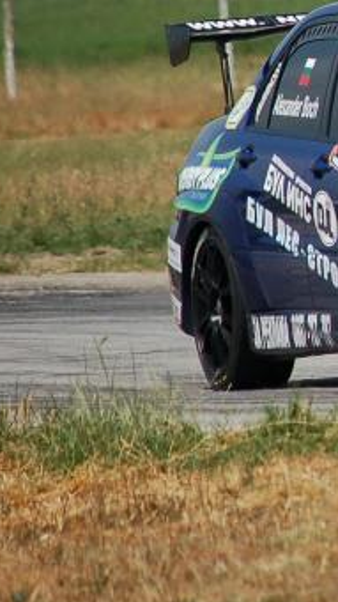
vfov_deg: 2.3
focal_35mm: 945
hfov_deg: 1.3
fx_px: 15072
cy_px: 91
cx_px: 821
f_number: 5.6
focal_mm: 200
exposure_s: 1/1000
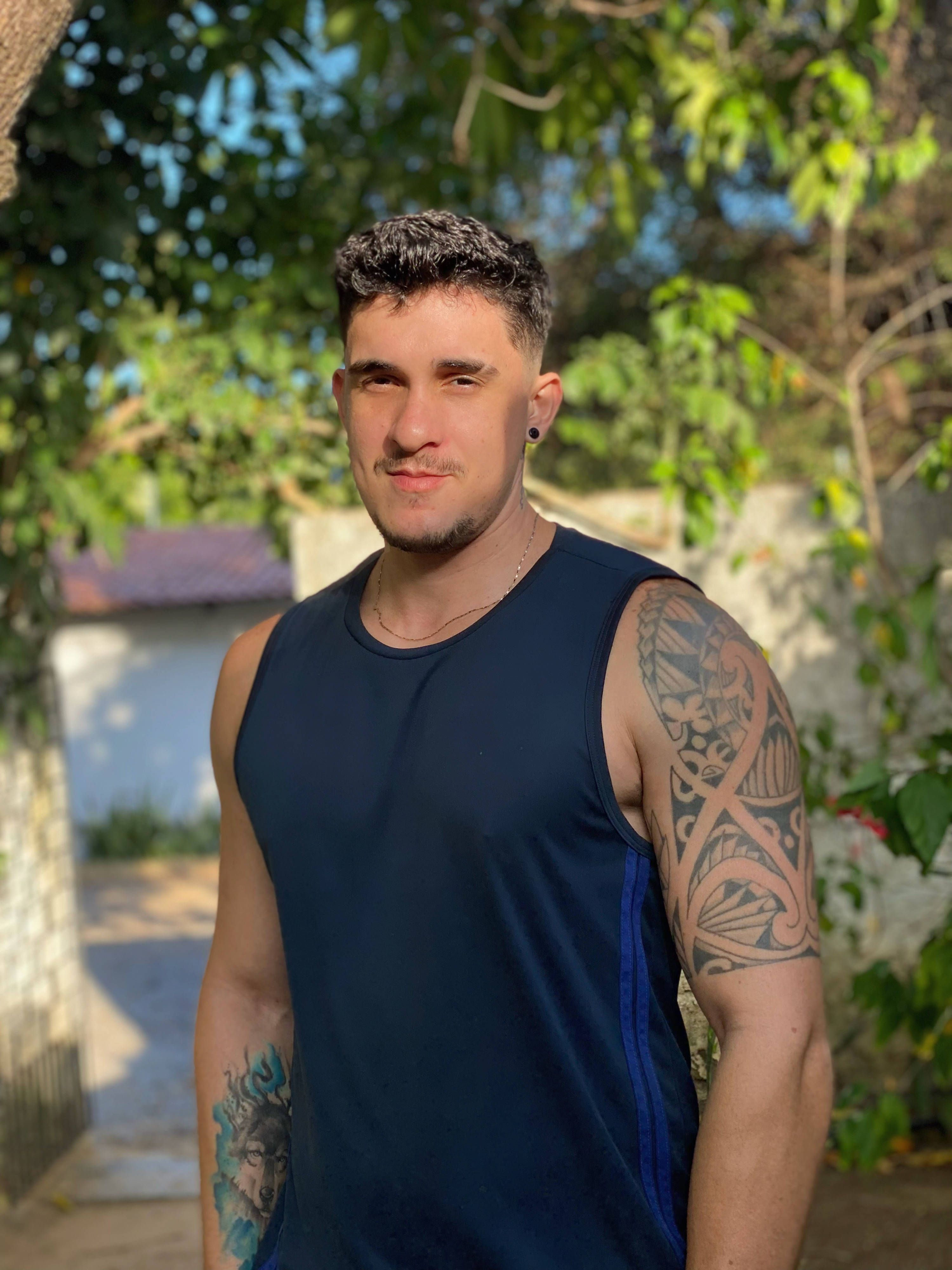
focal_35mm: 52
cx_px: 476
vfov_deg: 36.8
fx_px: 1907
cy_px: 635
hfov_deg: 28.0
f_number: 2
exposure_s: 1/231
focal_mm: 6
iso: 20
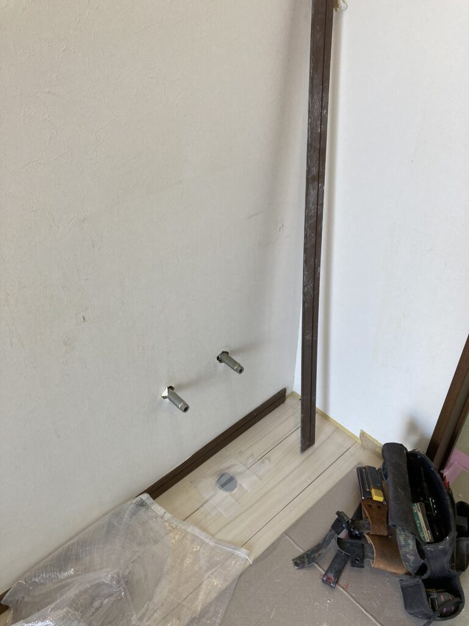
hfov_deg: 49.7
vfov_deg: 63.4
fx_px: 506
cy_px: 313
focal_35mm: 28
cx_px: 234
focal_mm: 3.99
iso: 50
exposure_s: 1/100
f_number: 1.8
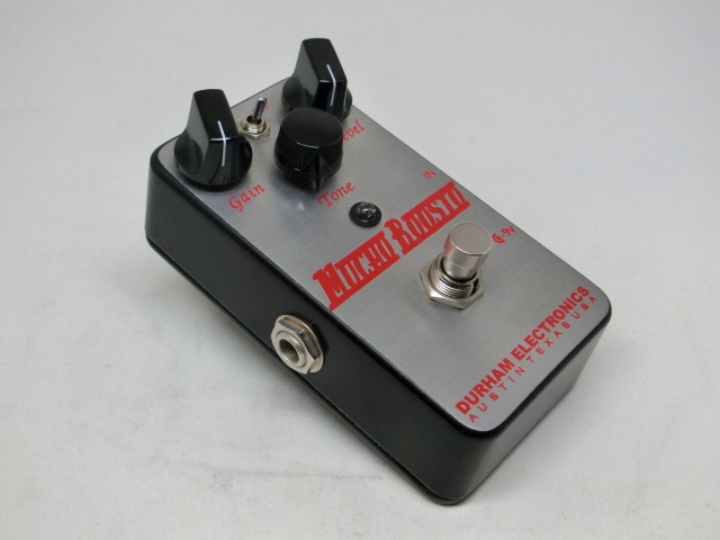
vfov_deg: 32.2
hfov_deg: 42.1
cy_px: 270
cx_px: 360
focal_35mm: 45
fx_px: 936
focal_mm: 8
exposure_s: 1/125
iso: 125
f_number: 4.4
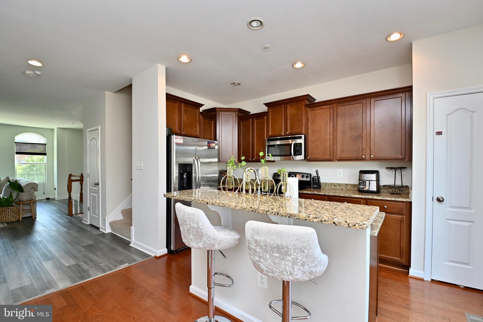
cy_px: 161
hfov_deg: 100.4
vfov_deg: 77.3
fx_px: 201
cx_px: 242
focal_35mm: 15
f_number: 7.1
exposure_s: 1/50
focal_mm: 10
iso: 250
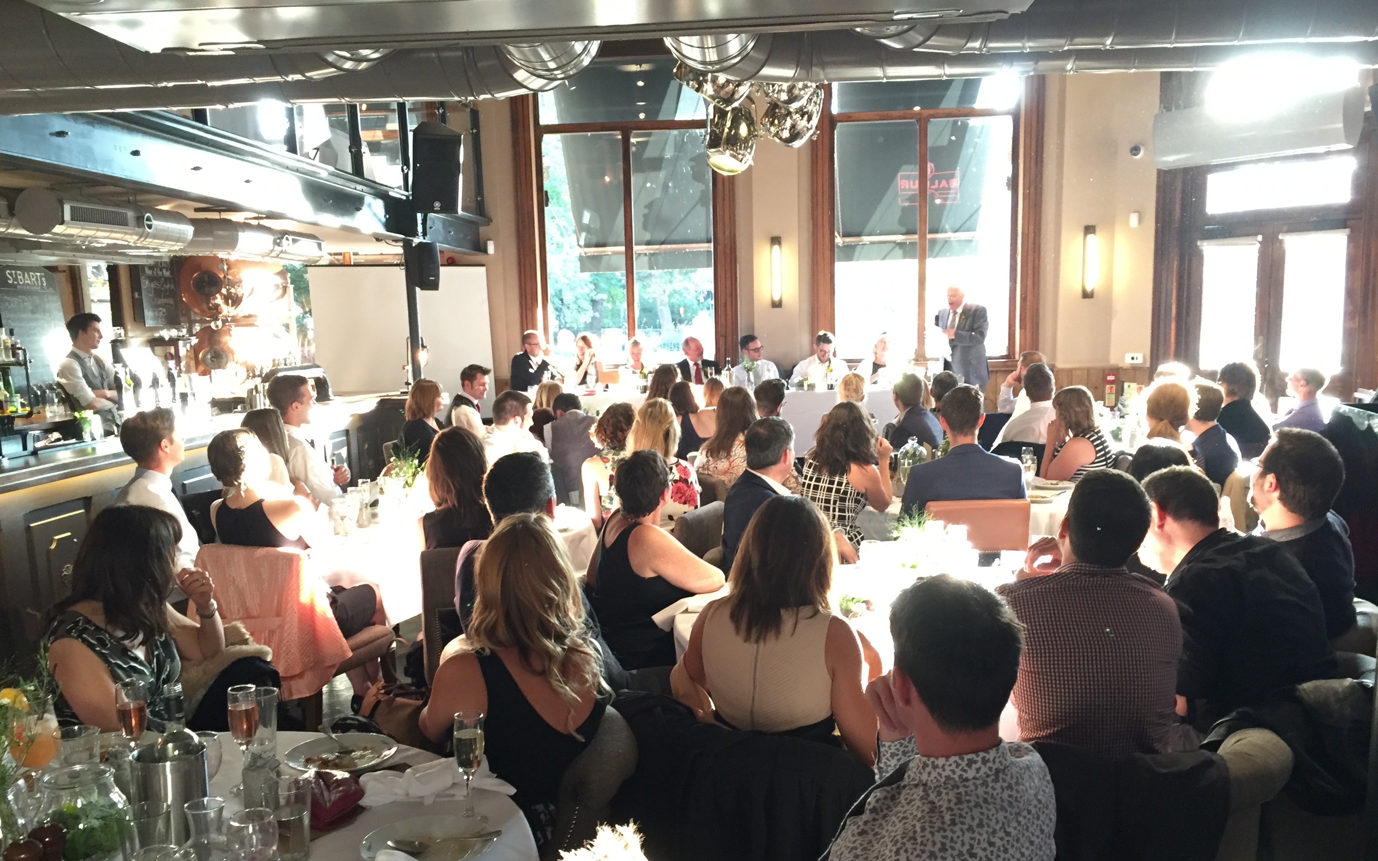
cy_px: 504
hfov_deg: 61.2
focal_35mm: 31
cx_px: 688
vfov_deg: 40.5
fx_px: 1164
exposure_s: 1/33
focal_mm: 4.15
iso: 200
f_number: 2.2
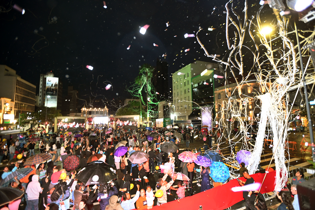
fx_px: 149
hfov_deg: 93.3
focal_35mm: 17
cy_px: 105
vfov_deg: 70.4
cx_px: 158
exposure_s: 1/40
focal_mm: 17
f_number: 2.8
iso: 1250
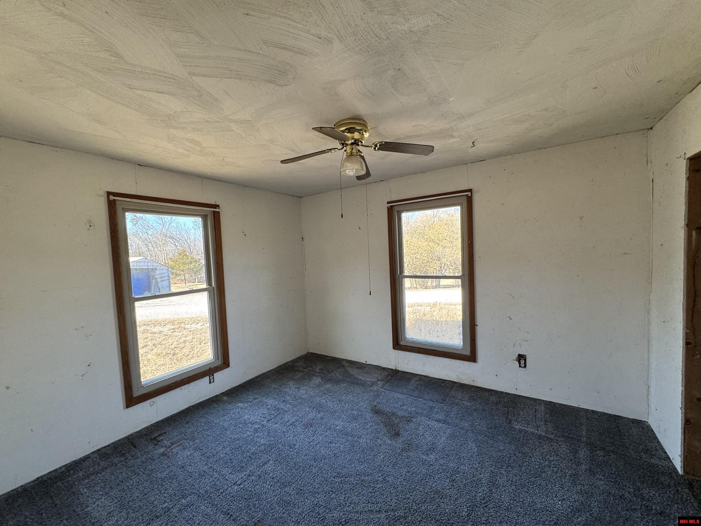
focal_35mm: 14
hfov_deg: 102.1
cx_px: 350
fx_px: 284
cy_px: 263
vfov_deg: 85.7
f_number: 2.2
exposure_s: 1/99
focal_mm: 2.22
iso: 125
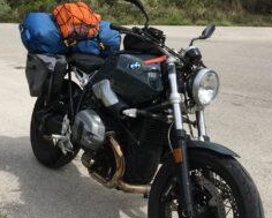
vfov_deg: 24.6
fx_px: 467
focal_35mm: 58
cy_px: -16
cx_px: 100
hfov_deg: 32.3
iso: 25
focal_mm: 4.15
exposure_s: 1/1709
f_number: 2.2
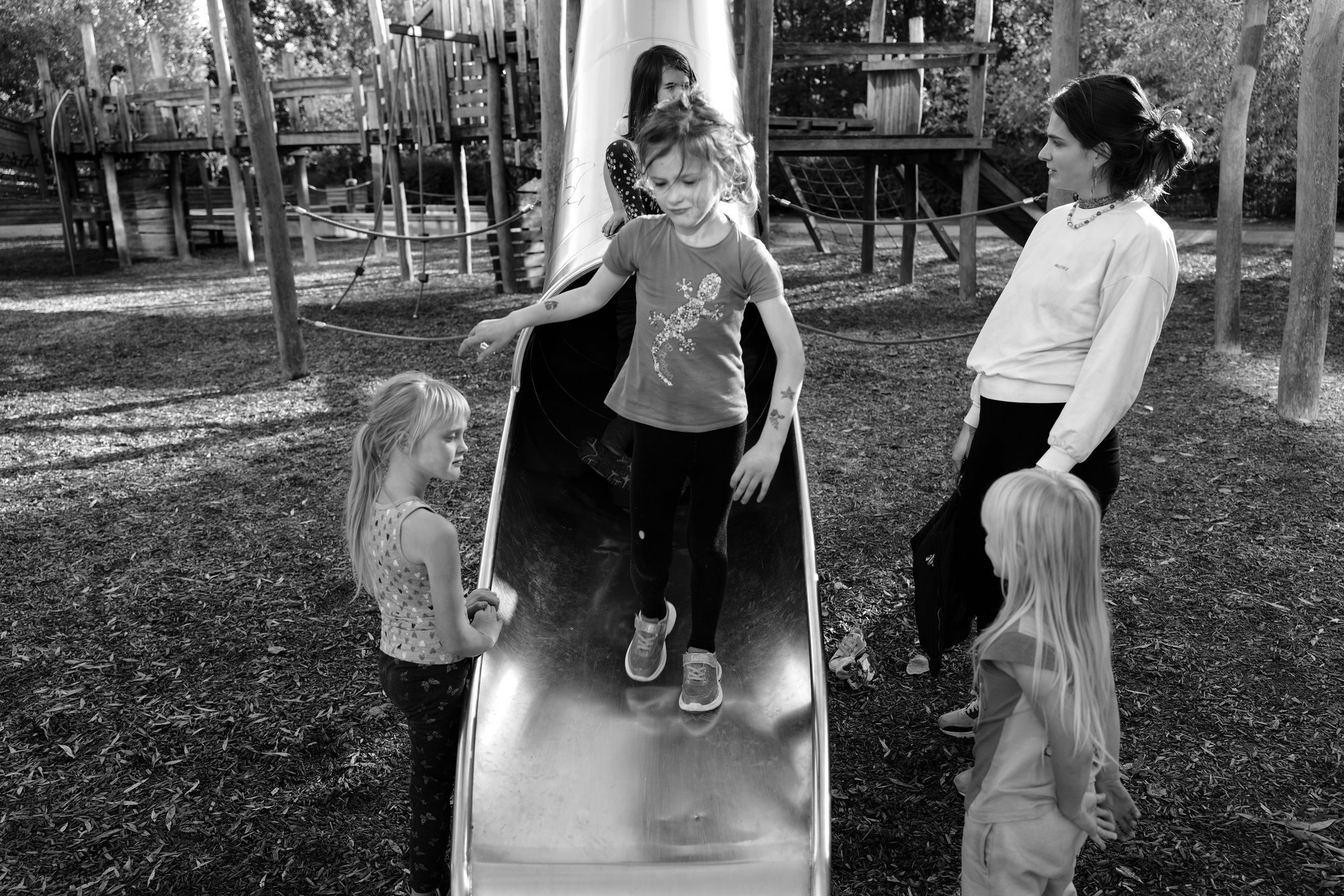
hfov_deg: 65.5
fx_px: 1045
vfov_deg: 46.4
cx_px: 672
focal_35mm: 28
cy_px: 448
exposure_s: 1/500
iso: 200
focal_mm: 28
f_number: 2.8
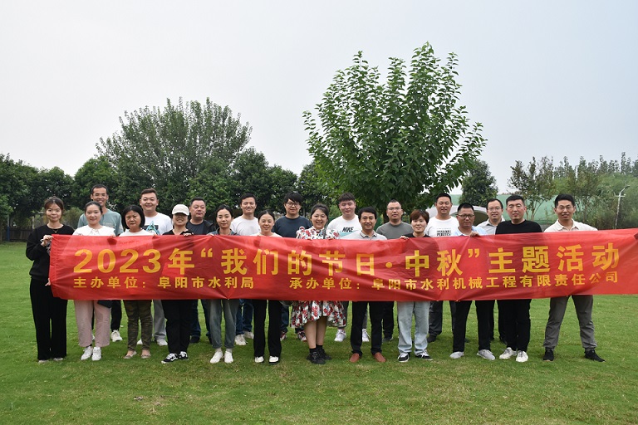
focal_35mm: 30
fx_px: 532
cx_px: 319
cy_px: 212
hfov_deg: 61.9
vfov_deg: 43.6
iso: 400
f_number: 5.6
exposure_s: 1/125
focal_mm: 20
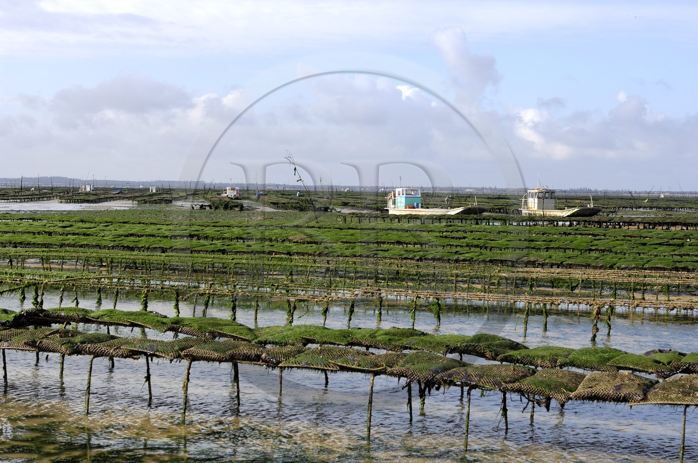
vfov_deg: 18.9
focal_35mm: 72
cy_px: 232
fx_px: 1394
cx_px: 349
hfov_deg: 28.1
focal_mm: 48
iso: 100
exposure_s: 1/160
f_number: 6.7
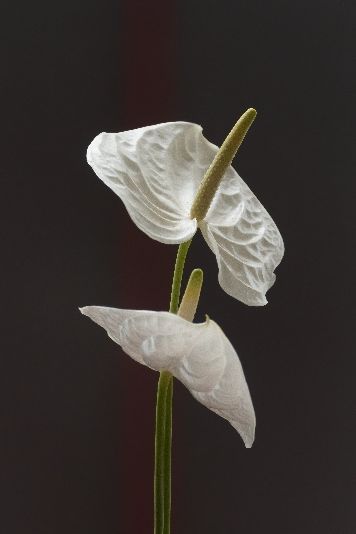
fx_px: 1795
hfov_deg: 11.3
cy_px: 267
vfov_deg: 16.9
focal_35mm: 121
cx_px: 163
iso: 1250
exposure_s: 1/80
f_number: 3.9
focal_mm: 39.2
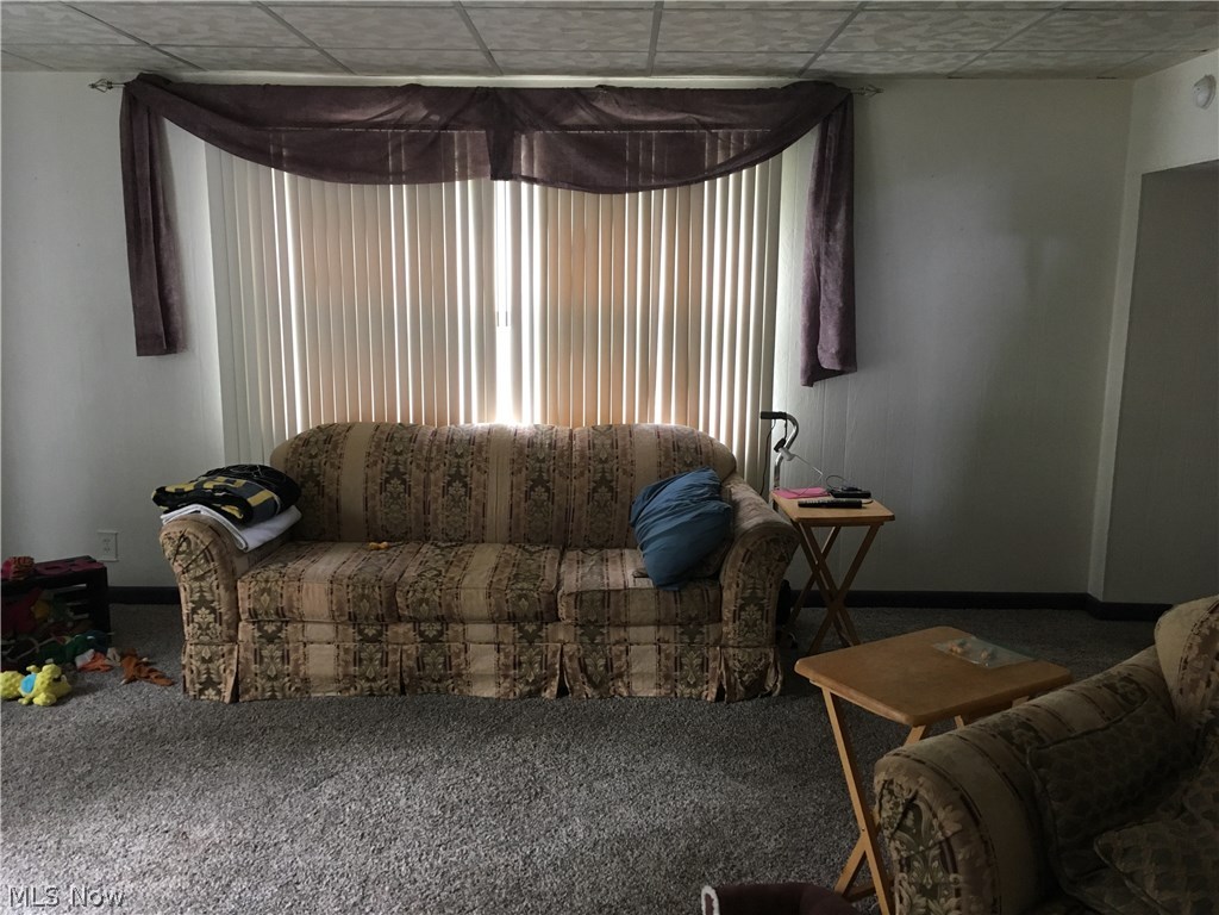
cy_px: 458
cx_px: 610
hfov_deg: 61.7
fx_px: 1021
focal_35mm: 29
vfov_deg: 48.2
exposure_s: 1/30
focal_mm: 4.15
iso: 125
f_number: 2.2
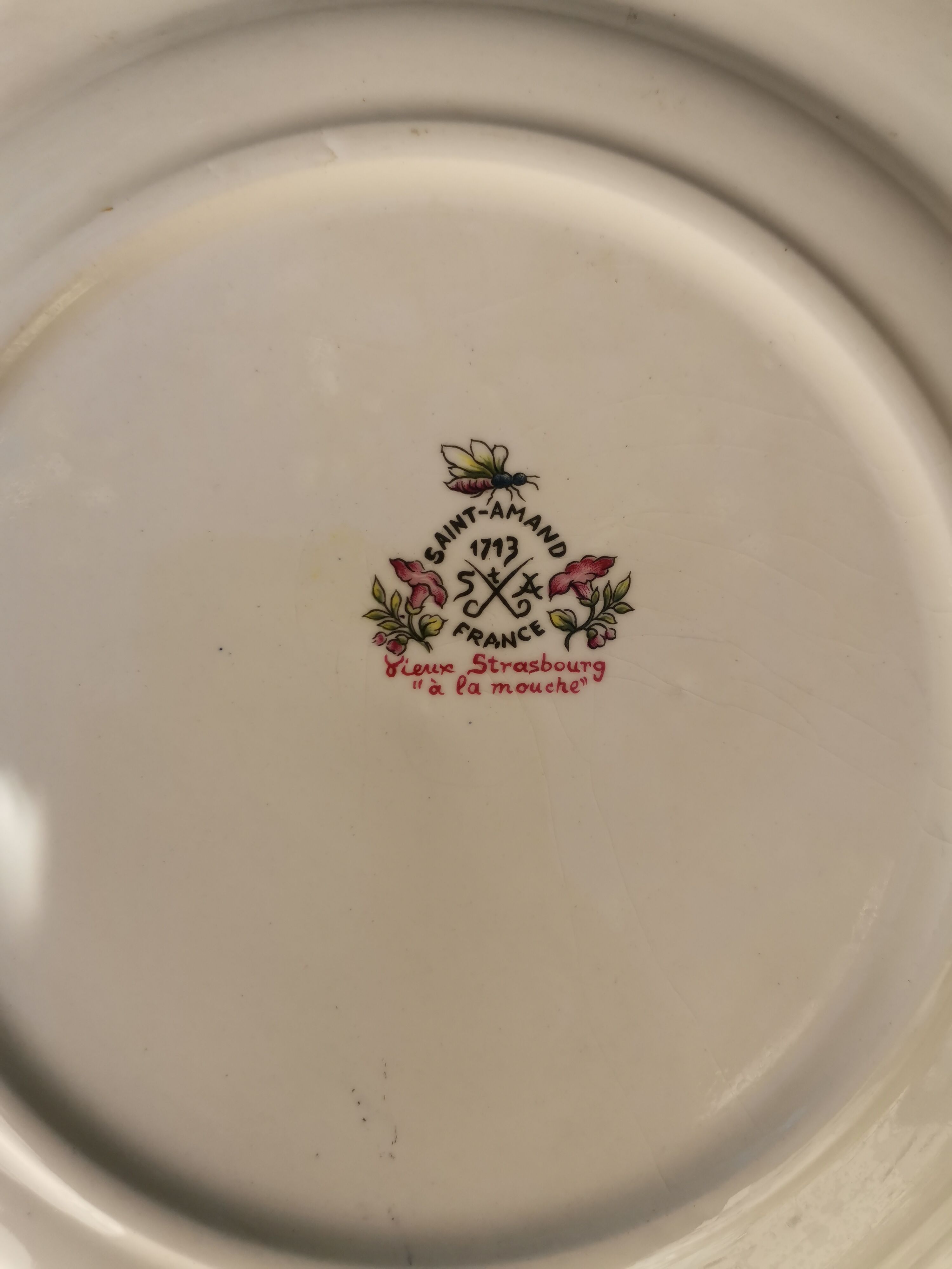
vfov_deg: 67.3
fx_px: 953
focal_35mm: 26
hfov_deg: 53.1
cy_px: 634
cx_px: 476
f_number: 1.8
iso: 50
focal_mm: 4.75
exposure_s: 1/566
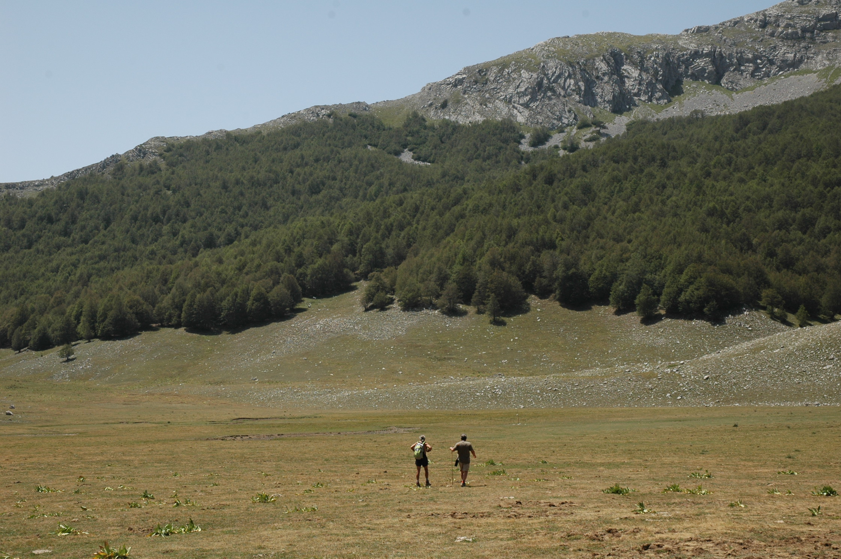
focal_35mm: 57
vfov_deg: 23.7
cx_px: 420
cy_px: 280
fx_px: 1330
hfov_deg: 35.1
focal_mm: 38
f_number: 10
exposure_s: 1/320
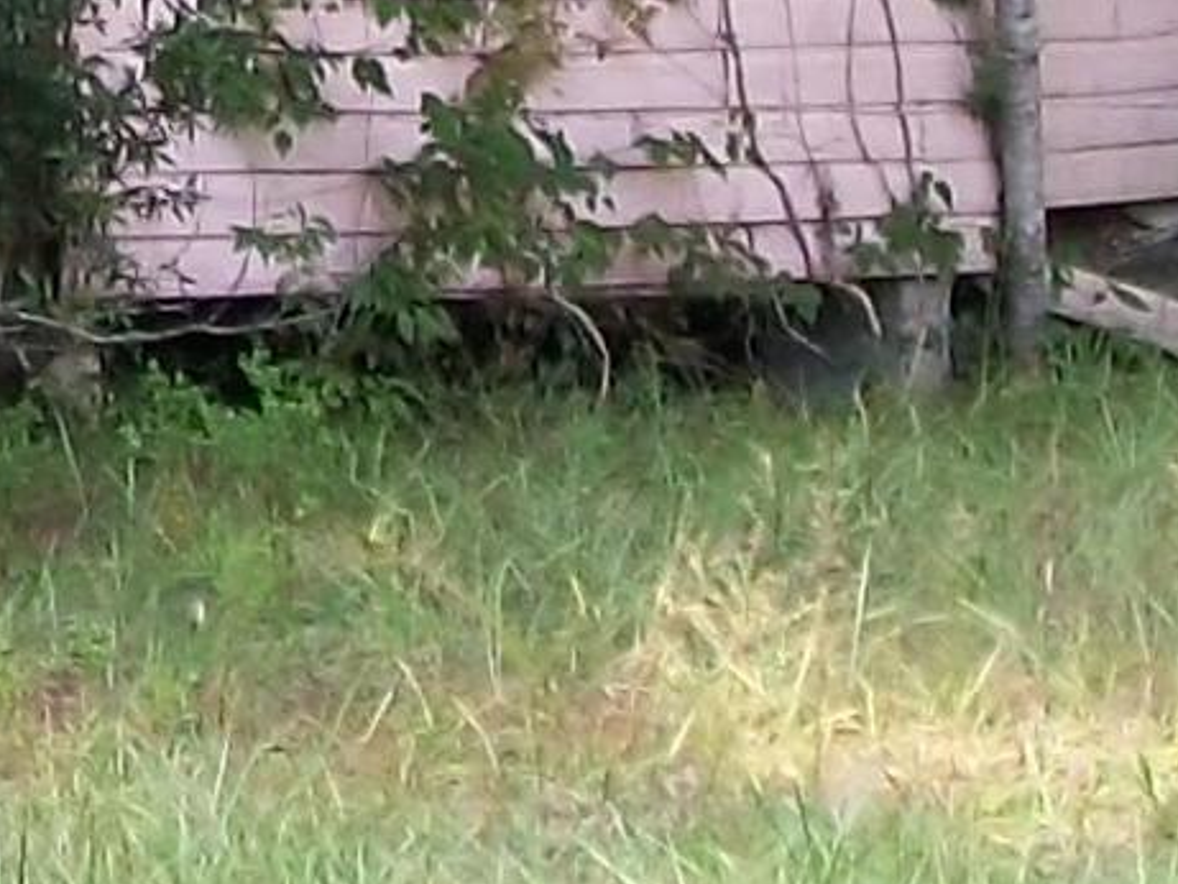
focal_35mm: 293
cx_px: -529
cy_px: -1053
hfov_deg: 6.7
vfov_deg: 5.0
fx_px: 9974
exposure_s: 1/100
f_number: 3
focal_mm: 7.6
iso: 80
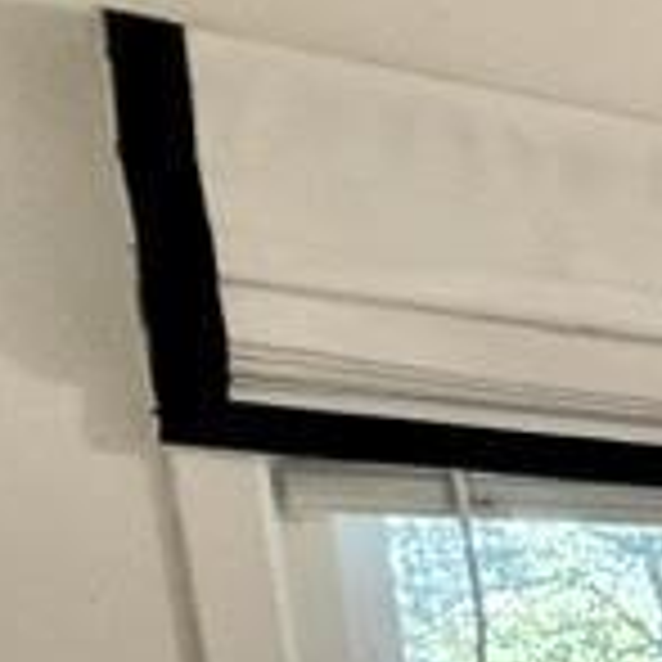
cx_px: 2288
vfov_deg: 18.0
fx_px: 1861
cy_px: 1000
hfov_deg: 9.7
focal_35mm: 86
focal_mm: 2.22
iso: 320
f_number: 2.2
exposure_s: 1/120
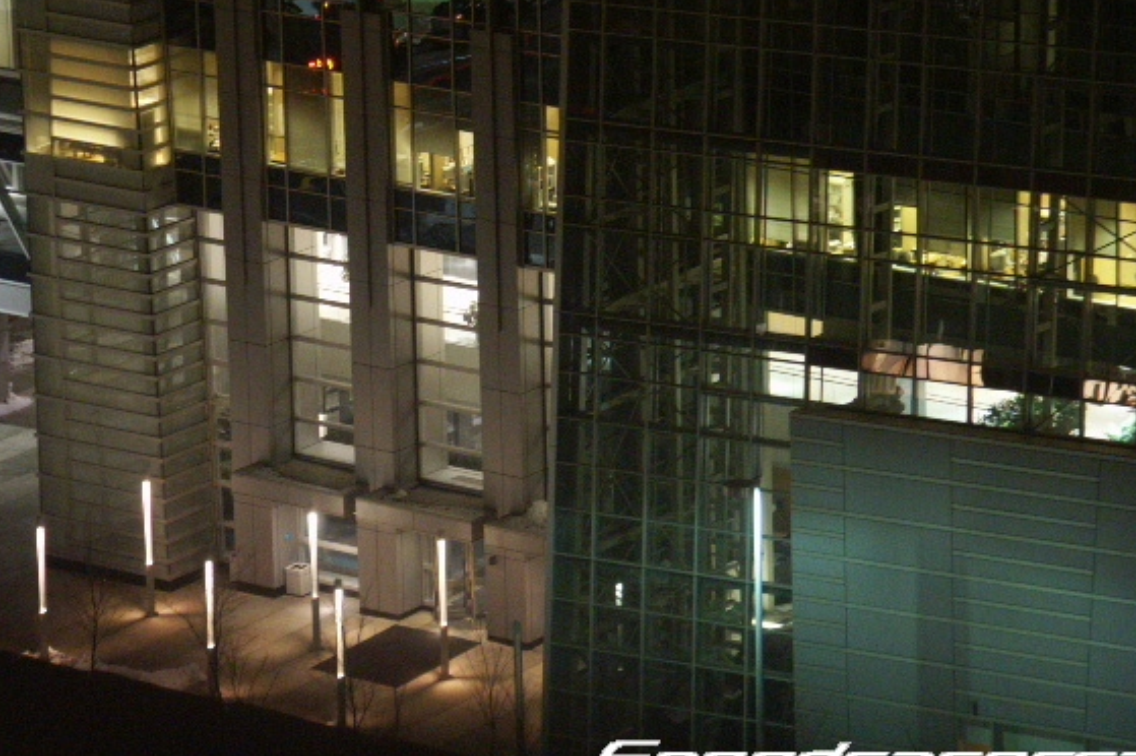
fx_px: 7064
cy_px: 297
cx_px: 512
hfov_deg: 9.2
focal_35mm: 224
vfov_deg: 6.1
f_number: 3.5
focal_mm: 47.65
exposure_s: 1
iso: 200
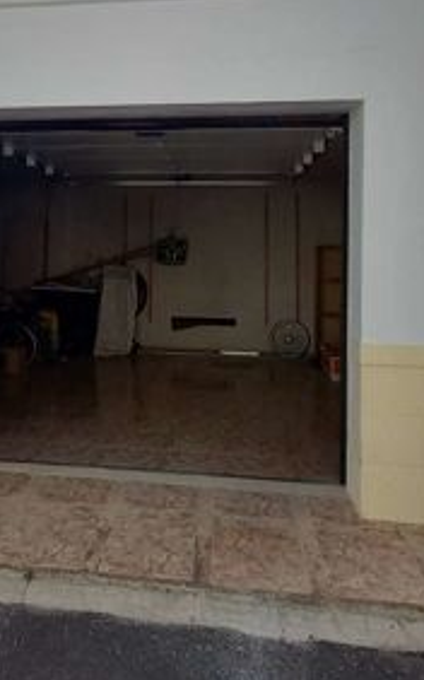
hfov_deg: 47.2
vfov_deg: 69.7
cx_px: 165
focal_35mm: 26
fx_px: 481
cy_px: 270
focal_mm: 1.13
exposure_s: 1/1018
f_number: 2.2
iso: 50
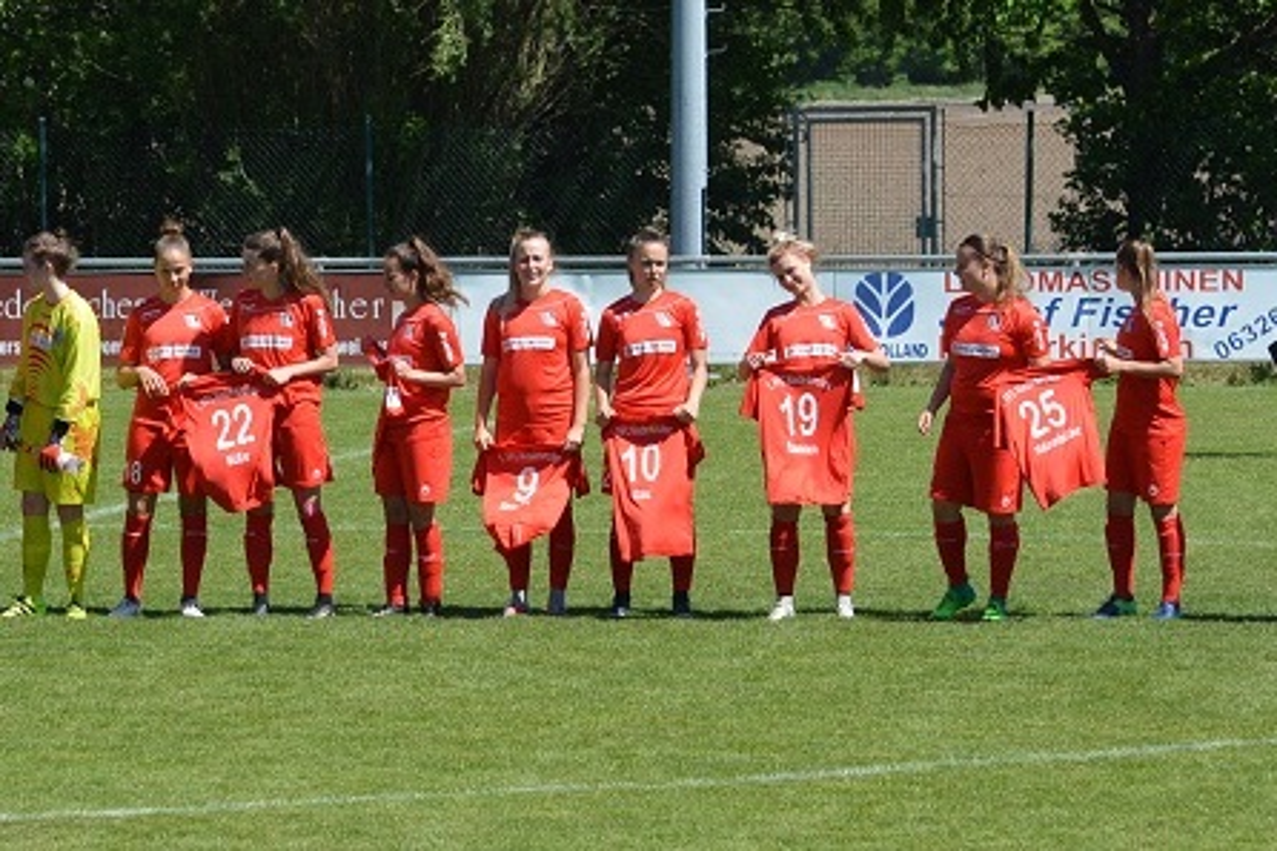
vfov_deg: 9.3
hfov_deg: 14.0
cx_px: 638
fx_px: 5212
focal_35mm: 147
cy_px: 426
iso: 400
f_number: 6.3
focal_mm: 98
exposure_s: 1/1600
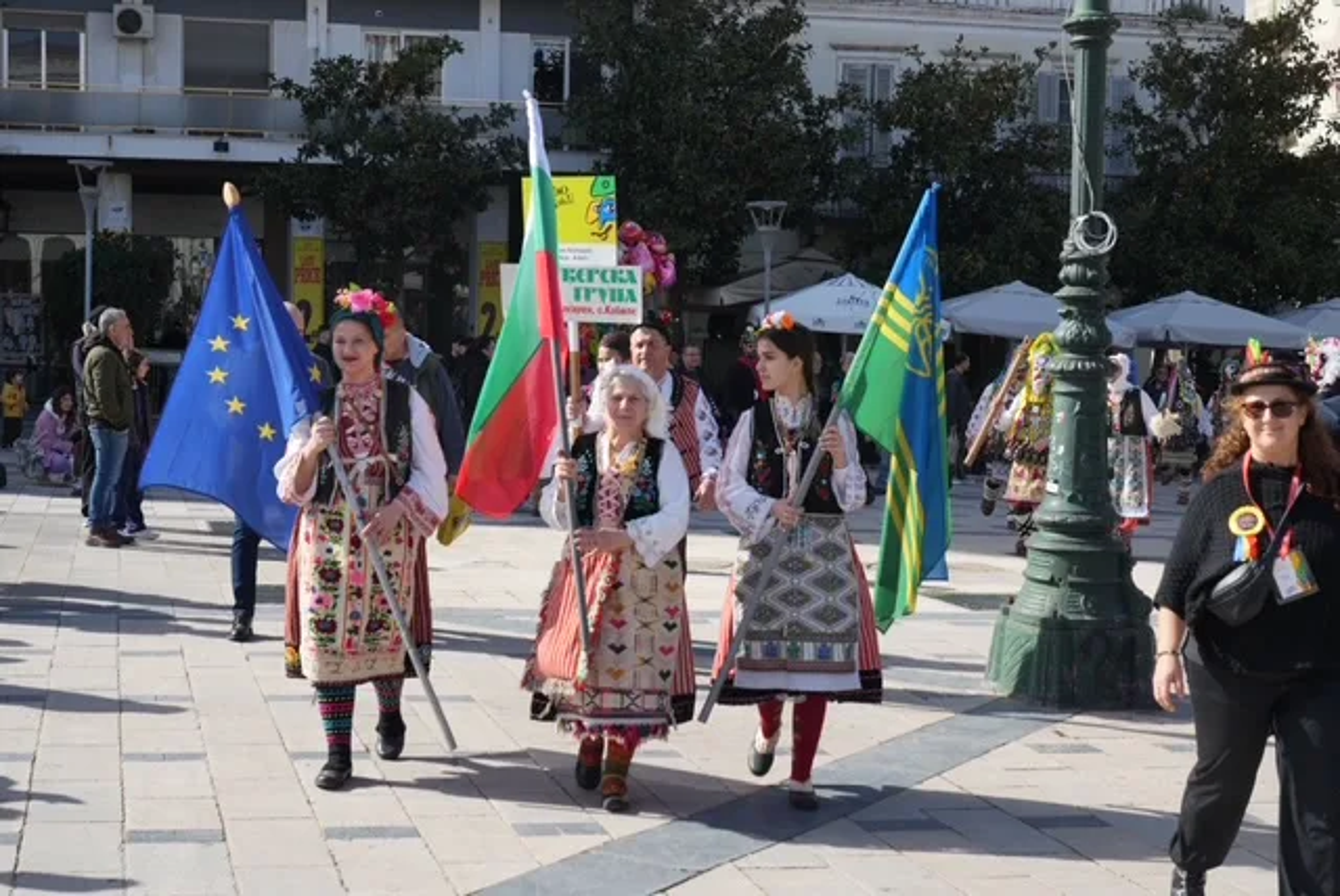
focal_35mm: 51
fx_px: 1900
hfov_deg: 38.8
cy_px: 448
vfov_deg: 26.5
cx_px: 670
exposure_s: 1/200
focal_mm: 51
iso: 125
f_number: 9
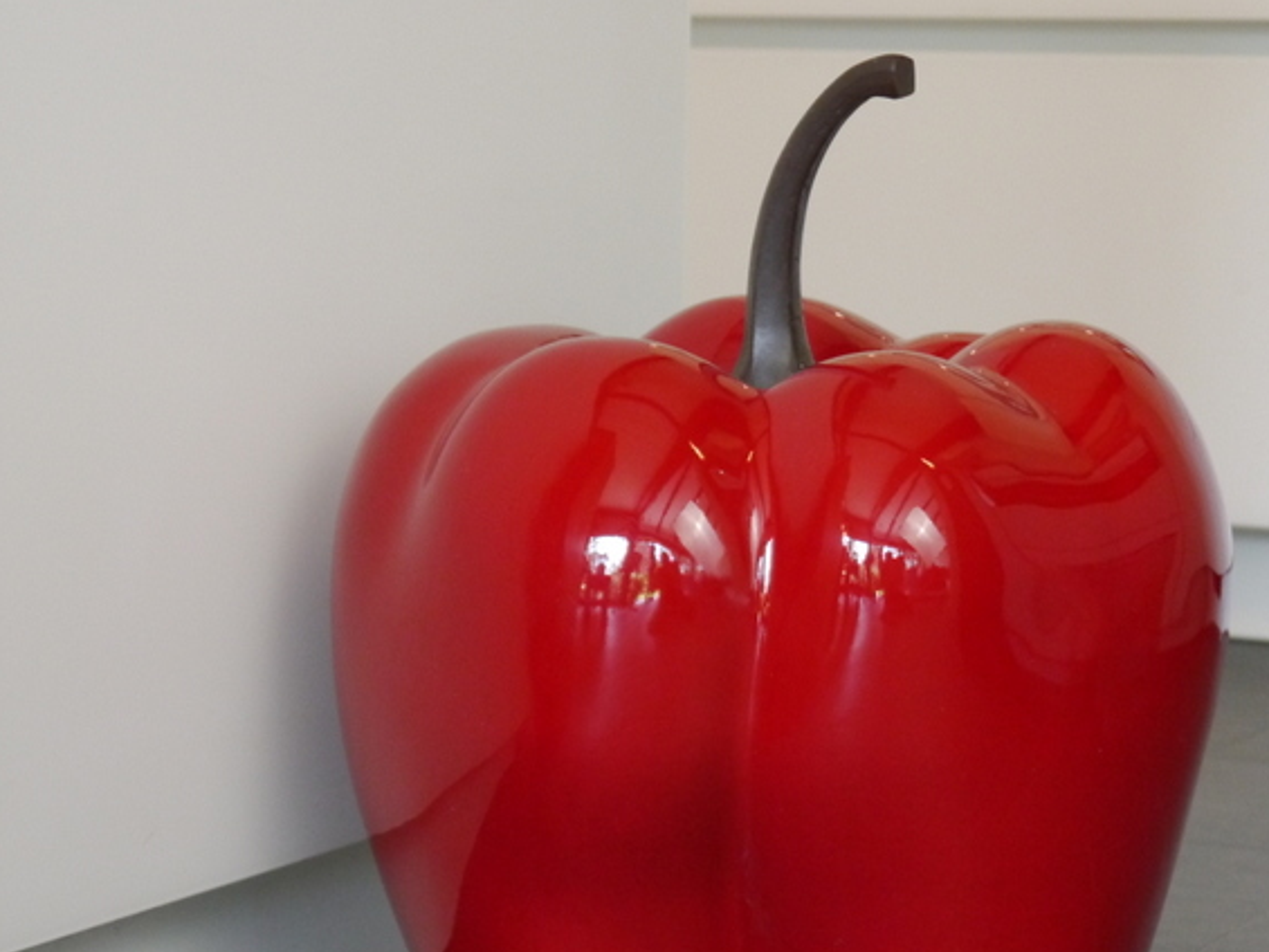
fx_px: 3740
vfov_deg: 14.5
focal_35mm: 102
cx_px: 779
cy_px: 597
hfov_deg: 19.2
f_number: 5.3
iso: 1600
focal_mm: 36
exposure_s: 1/80
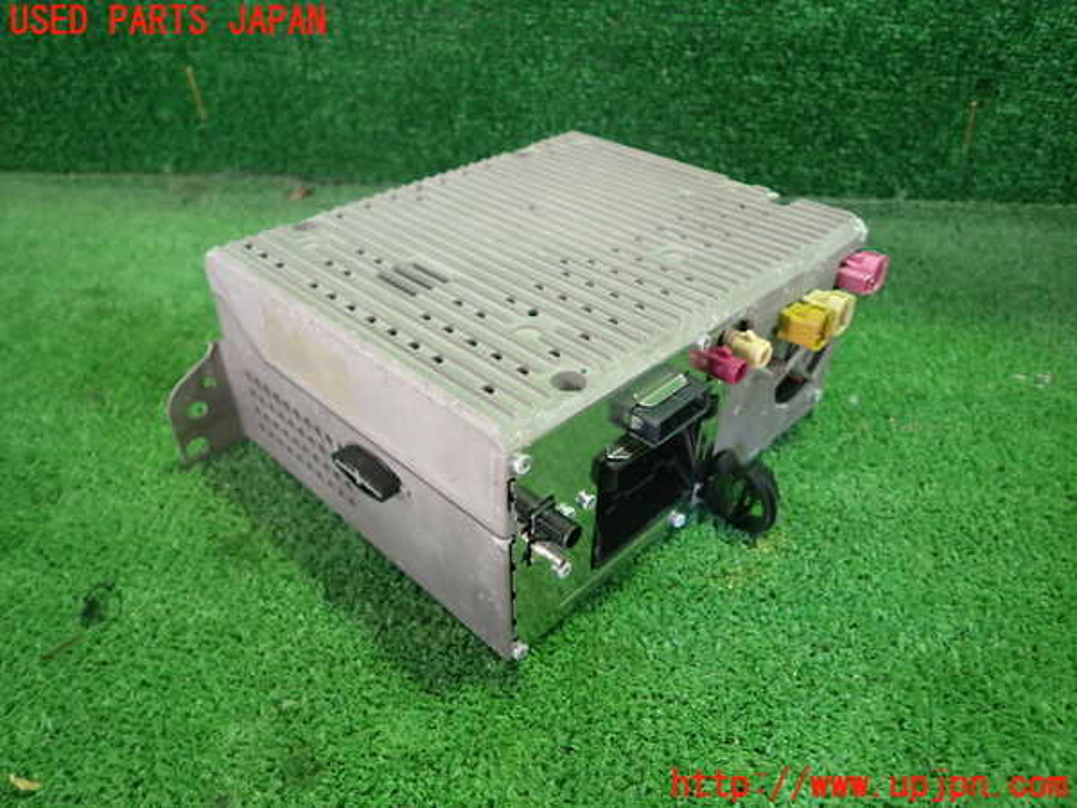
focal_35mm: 25
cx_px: 538
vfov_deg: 54.9
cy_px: 404
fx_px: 778
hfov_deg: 69.4
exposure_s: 1/30
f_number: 2
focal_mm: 4.5
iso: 400
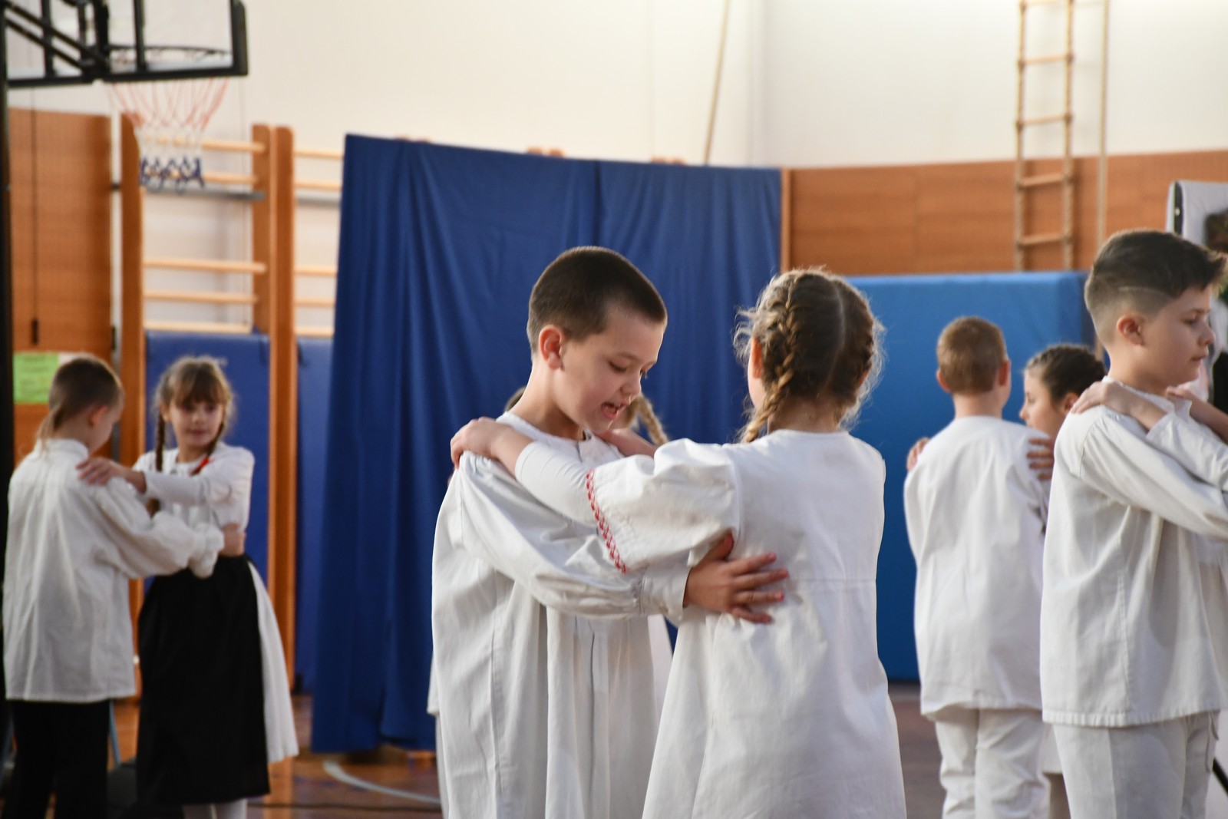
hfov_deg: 13.1
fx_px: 5356
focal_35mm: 157
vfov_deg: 8.7
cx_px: 614
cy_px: 410
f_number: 5.6
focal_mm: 105
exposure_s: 1/125
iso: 1800
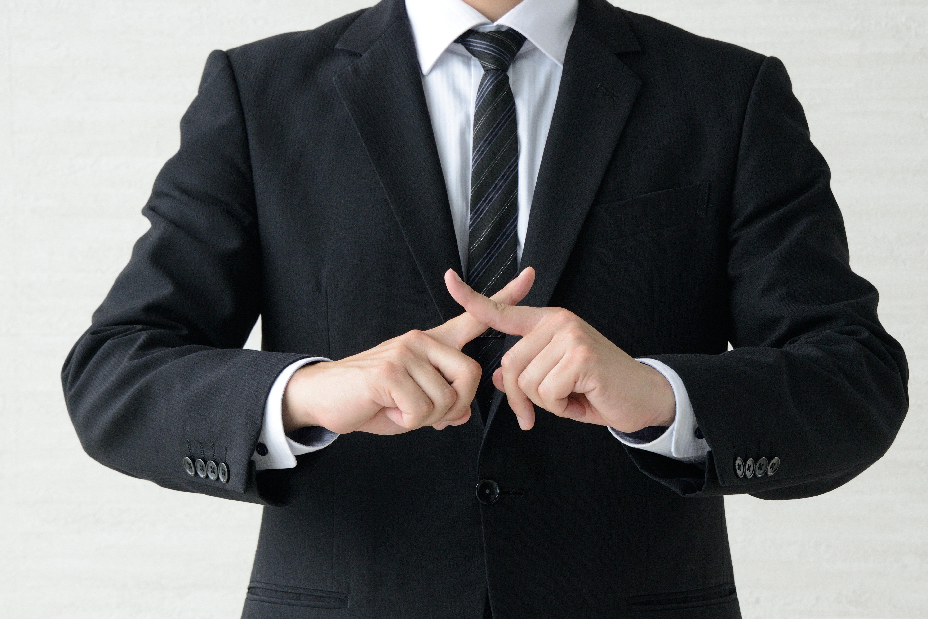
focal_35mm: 172
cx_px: 470
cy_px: 374
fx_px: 4435
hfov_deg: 11.9
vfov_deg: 8.0
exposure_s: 1/50
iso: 640
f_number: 9
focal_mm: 135
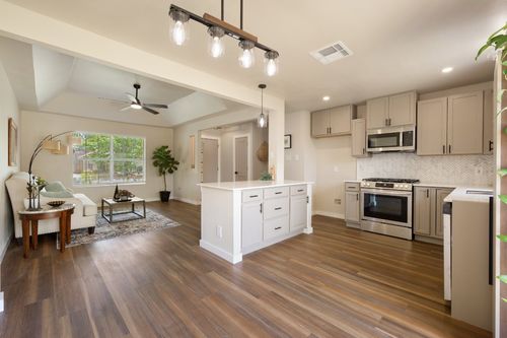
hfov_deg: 98.6
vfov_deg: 75.5
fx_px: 218
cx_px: 254
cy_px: 169
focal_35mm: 16
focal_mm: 15.5
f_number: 8
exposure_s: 1/1.67
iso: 100
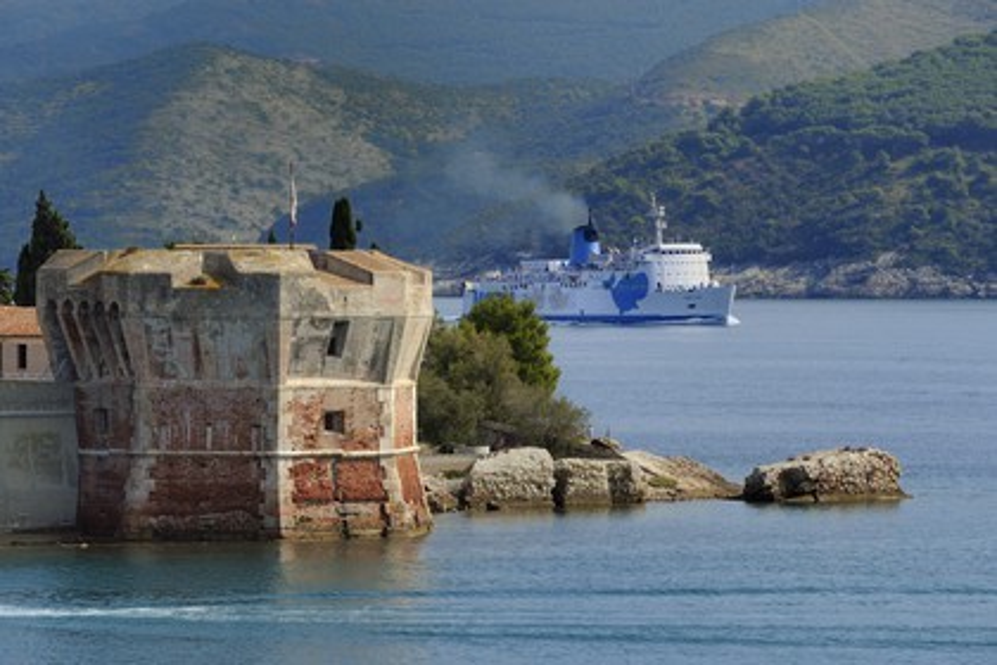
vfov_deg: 6.9
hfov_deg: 10.3
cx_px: 498
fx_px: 5538
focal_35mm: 200
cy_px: 332
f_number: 11
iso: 200
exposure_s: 1/250
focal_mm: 200
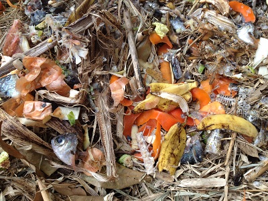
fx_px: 271
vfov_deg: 40.7
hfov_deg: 52.6
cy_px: 100
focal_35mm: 35
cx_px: 134
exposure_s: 1/211
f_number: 2.4
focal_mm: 4.28
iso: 50
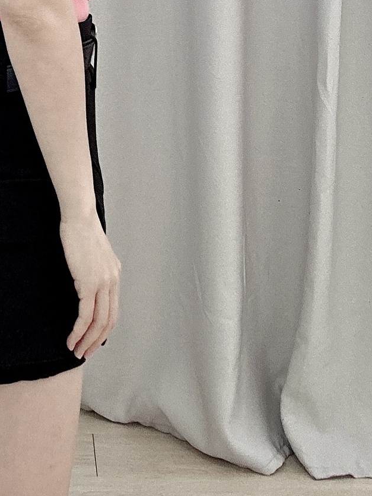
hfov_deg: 21.1
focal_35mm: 66
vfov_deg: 28.2
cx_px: -46
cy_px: 44
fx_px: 946
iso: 80
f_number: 1.9
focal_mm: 2.69
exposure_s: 1/50
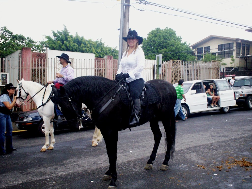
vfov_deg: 39.7
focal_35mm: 36
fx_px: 262
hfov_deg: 51.4
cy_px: 94
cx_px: 126
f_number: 4.5
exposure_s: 1/59.4
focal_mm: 6
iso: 140
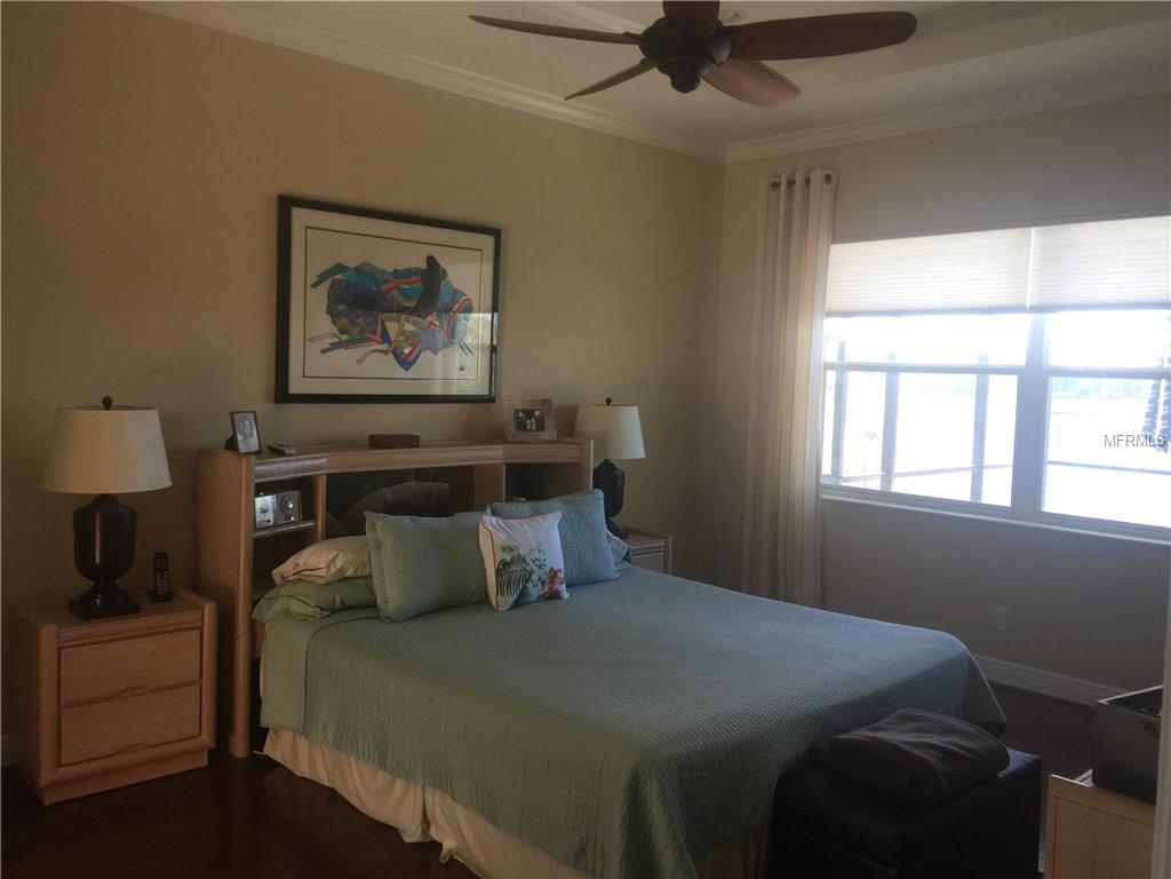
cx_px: 586
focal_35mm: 29
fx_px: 981
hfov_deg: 61.7
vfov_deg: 48.2
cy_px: 440
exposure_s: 1/30
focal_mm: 4.15
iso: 50
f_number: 2.2
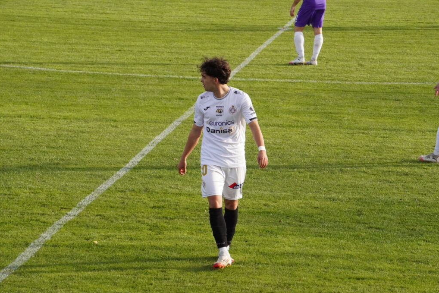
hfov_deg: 10.3
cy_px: 146
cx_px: 220
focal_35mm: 201
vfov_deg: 6.9
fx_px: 2445
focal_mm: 133
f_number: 13
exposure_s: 1/2000
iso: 6400
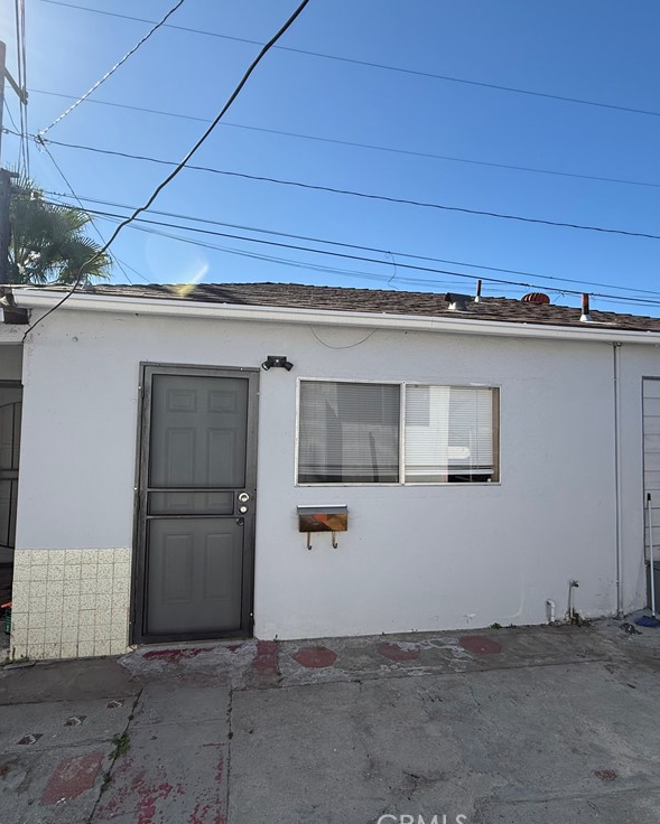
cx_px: 329
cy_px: 411
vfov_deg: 83.3
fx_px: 464
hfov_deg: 70.9
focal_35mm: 19
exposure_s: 1/1497
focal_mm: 2.22
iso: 50
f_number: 2.2
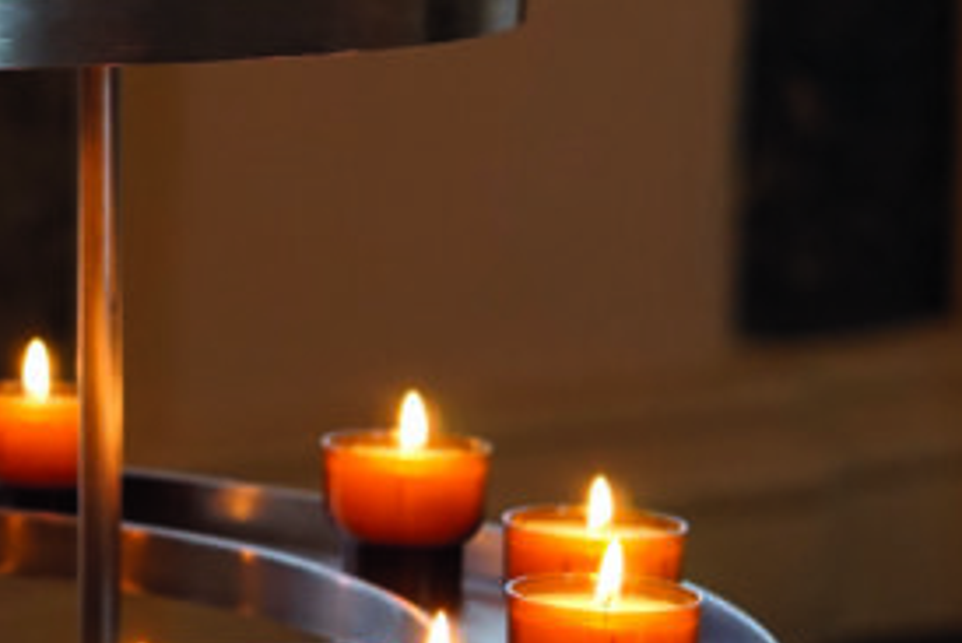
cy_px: 30
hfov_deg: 10.6
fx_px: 4999
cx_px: -428
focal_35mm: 187
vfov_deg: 7.3
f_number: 4
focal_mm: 50
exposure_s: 1/60
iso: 800
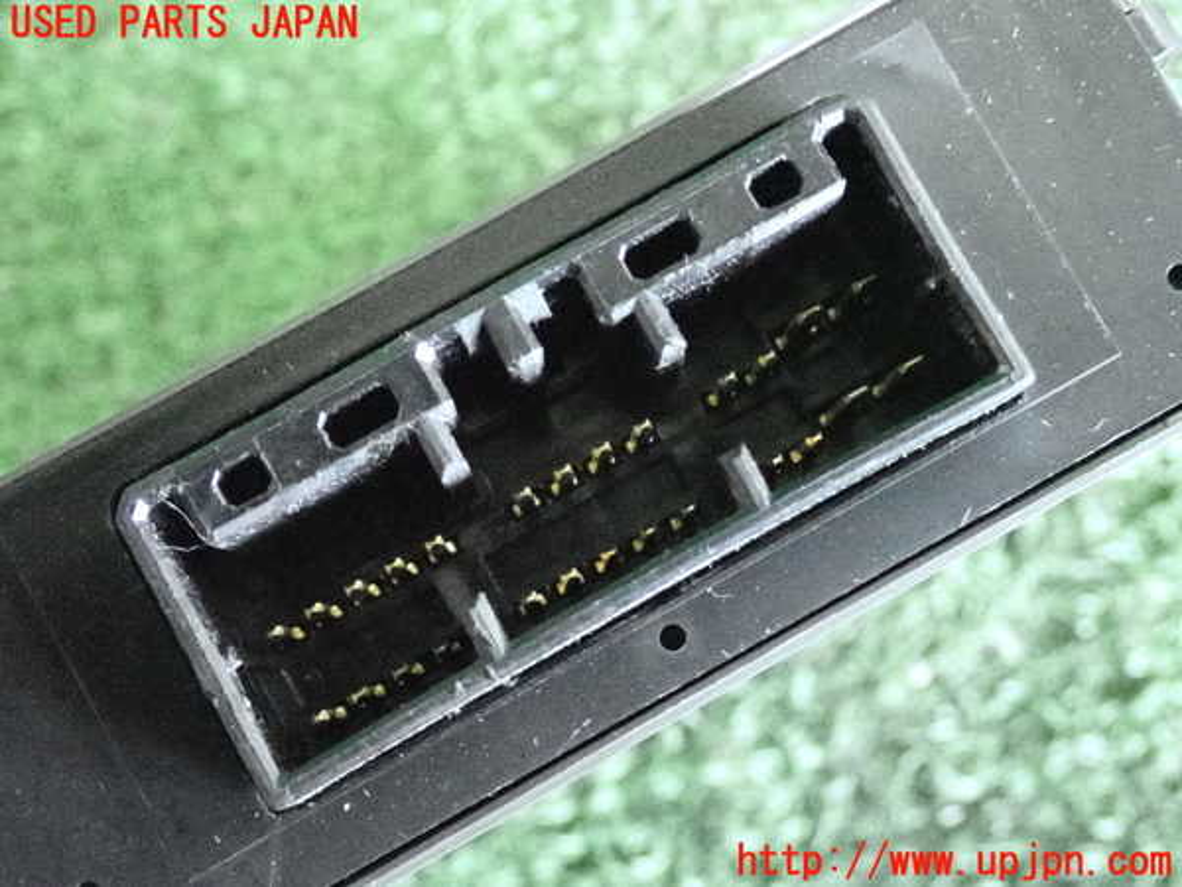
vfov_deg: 23.7
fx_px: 2117
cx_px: 591
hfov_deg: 31.2
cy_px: 444
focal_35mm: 62
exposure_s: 1/125
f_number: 3.6
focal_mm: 11.09
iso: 10000
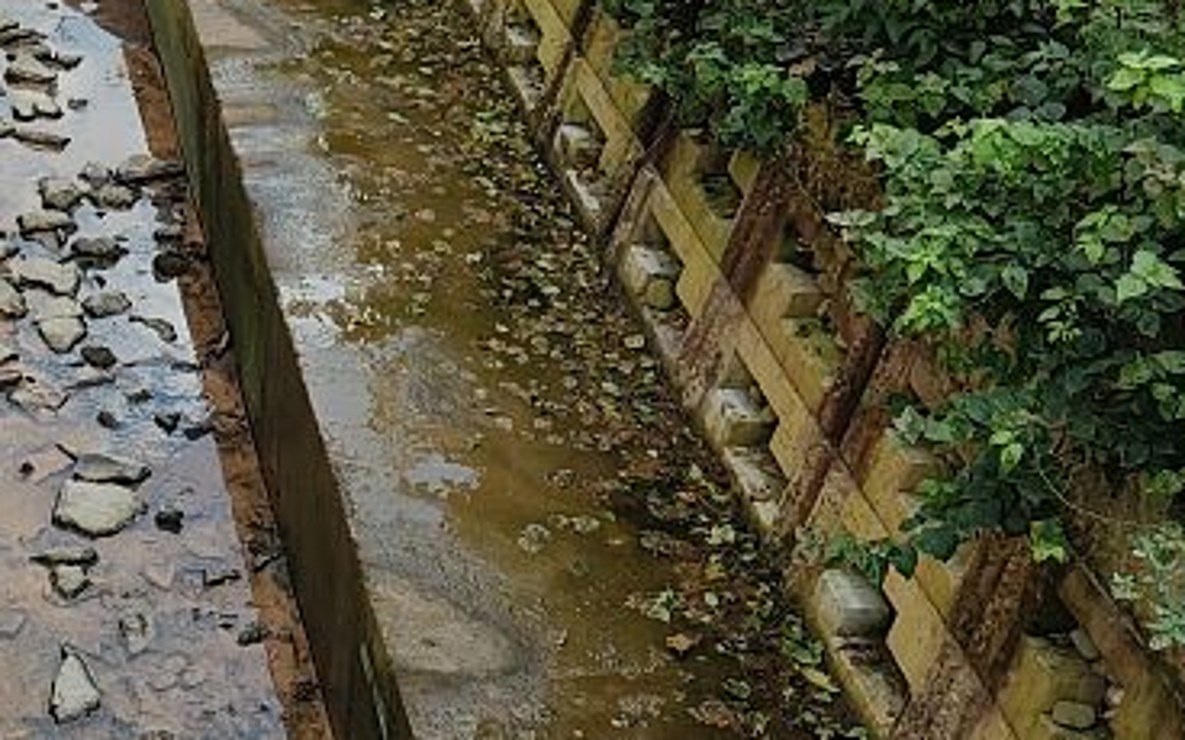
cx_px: -81
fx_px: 2680
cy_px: -296
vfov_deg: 14.8
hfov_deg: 23.6
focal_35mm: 83
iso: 50
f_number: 1.85
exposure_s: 1/1210
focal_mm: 6.78
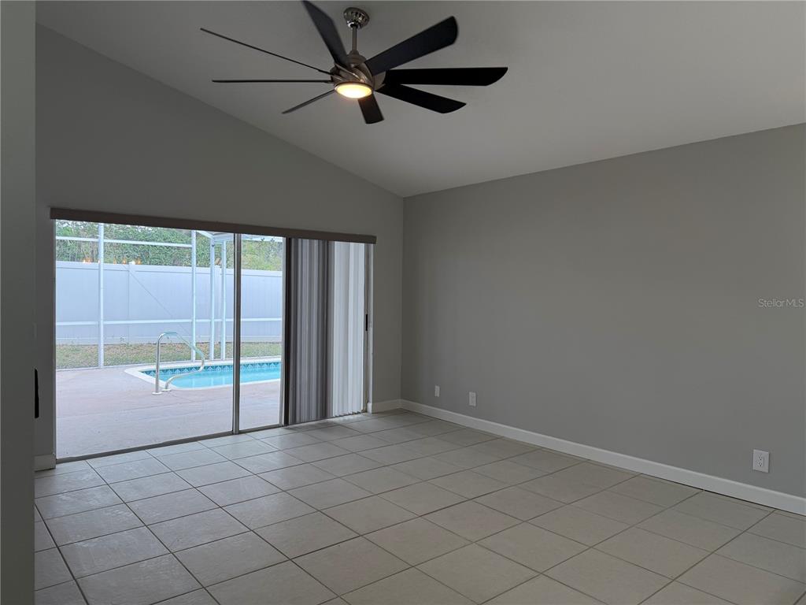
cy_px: 302
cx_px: 403
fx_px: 559
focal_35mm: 24
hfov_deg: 71.6
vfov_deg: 56.8
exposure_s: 1/198
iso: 100
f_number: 1.78
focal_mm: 6.76
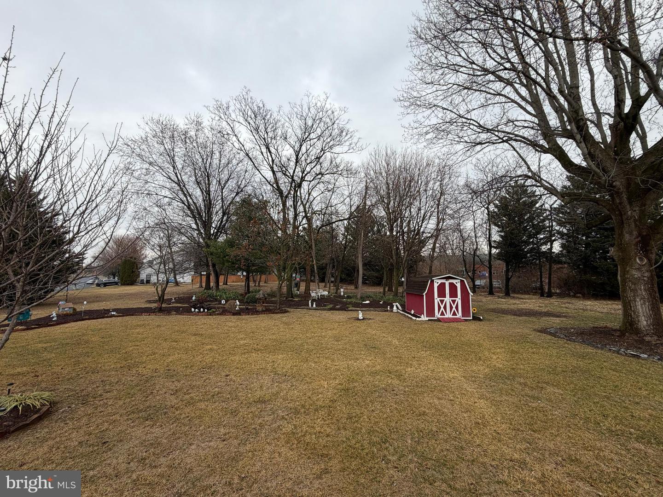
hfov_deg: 102.1
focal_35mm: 14
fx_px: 268
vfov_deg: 85.7
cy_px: 248
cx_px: 332
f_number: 2.2
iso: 64
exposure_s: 1/502
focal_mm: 2.22
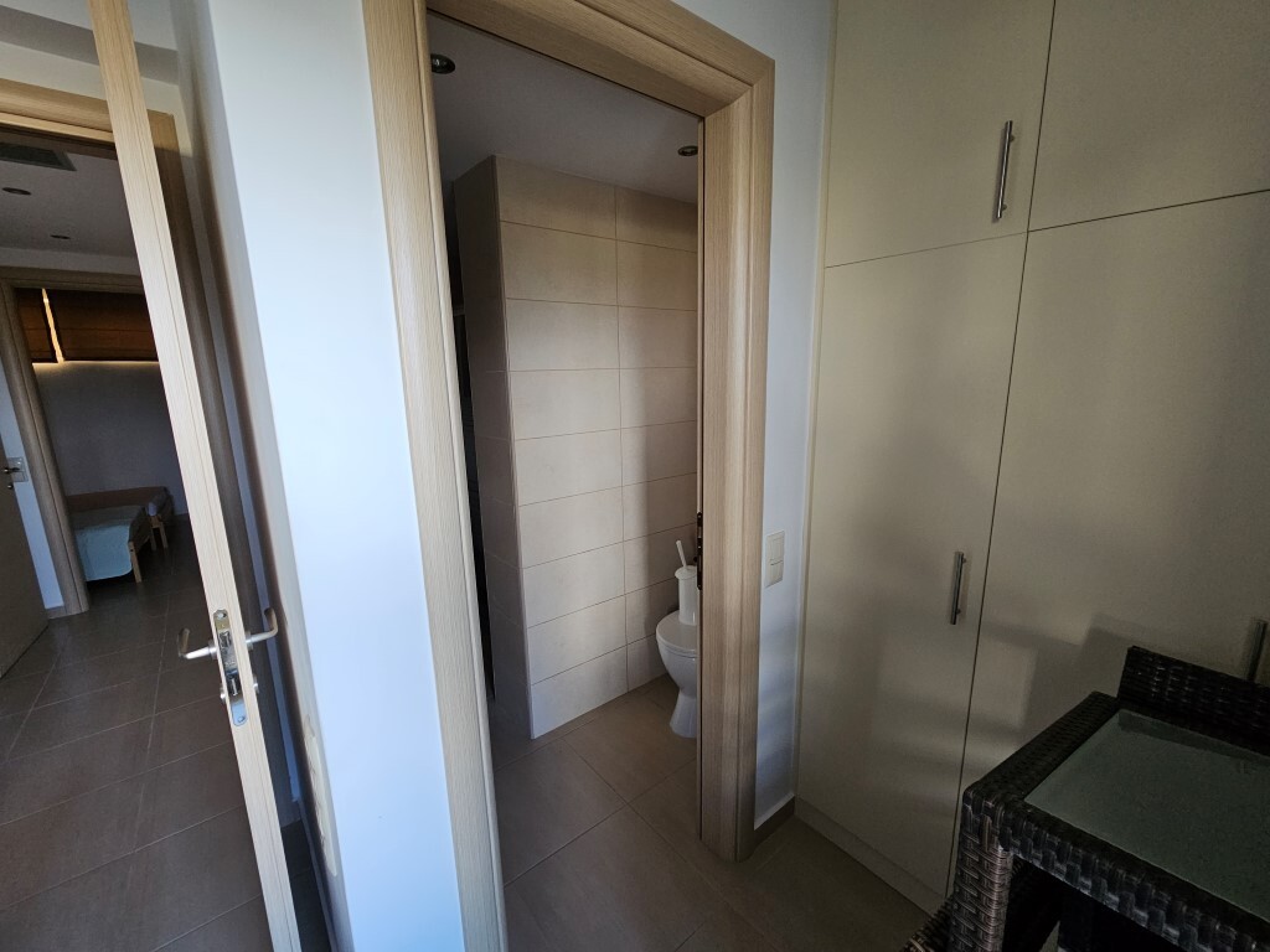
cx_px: 635
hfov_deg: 106.2
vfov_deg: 89.9
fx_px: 477
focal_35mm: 13
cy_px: 476
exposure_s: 1/70.8
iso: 250
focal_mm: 2.2
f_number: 2.2
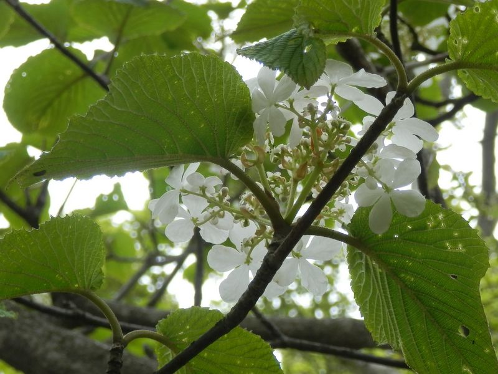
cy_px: 187
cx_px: 249
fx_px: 1151
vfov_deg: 18.4
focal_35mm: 80
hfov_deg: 24.4
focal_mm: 14.4
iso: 80
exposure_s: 1/125
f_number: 4.6
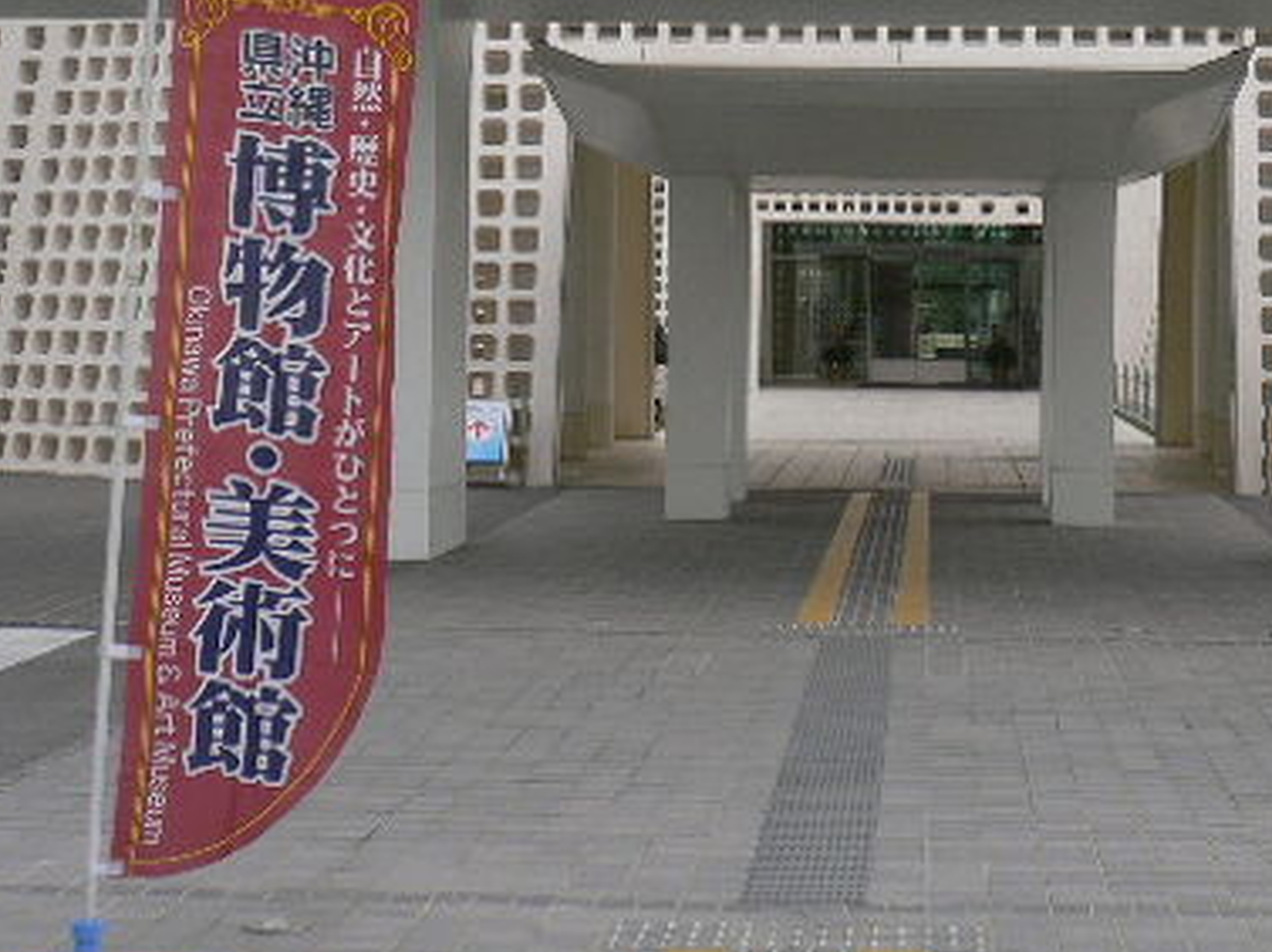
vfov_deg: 16.7
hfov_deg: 22.2
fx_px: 3231
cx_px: 847
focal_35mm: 88
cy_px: 228
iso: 80
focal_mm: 8.5
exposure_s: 1/320
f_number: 3.4
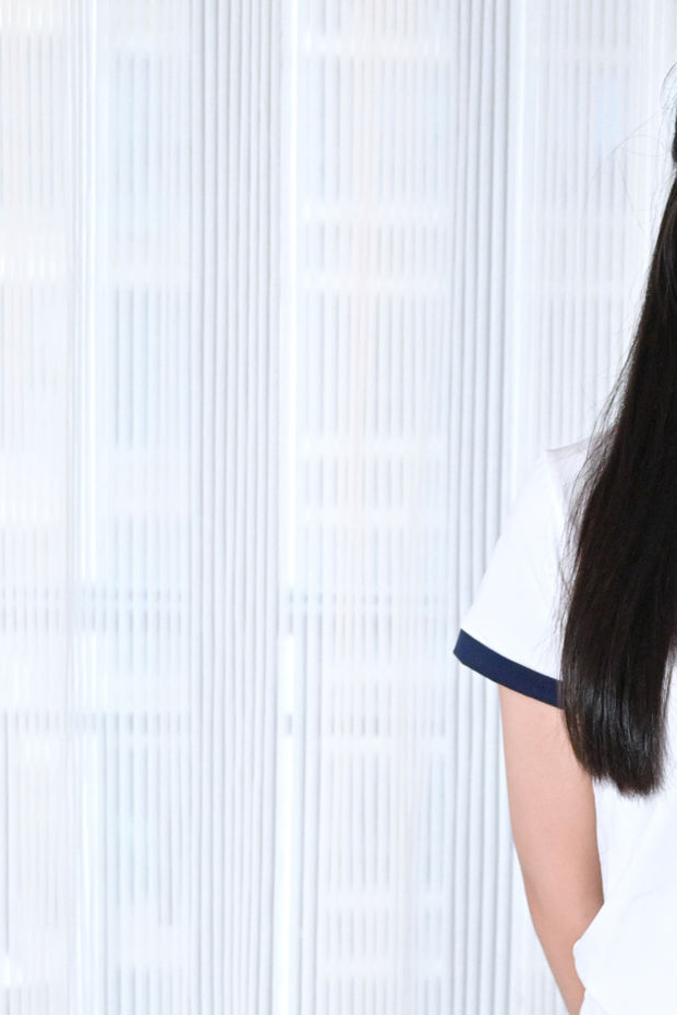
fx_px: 4088
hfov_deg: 9.4
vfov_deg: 13.9
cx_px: 764
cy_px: 1071
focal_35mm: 145
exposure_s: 1/100
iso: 4000
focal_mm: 50
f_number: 4
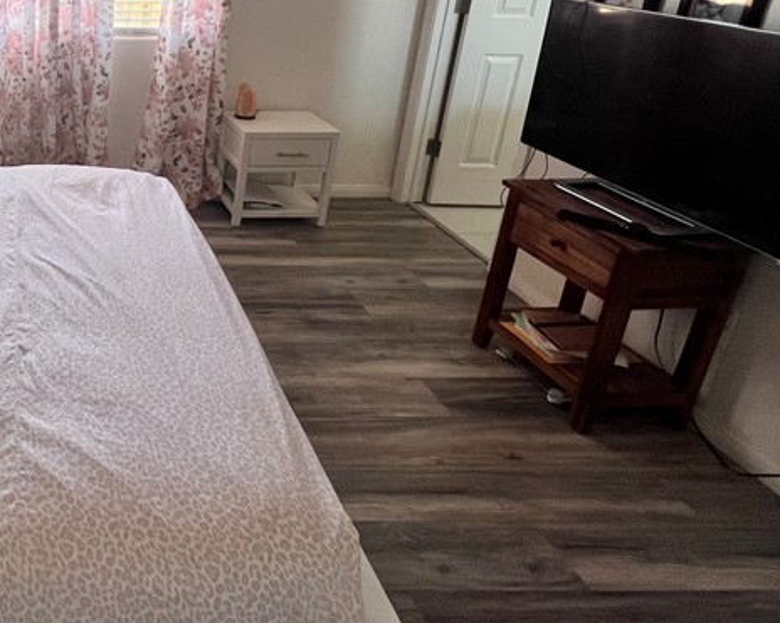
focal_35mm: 28
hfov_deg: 51.1
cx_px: 13
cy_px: 134
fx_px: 646
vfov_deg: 48.9
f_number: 1.8
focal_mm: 1.57
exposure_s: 1/120
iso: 160
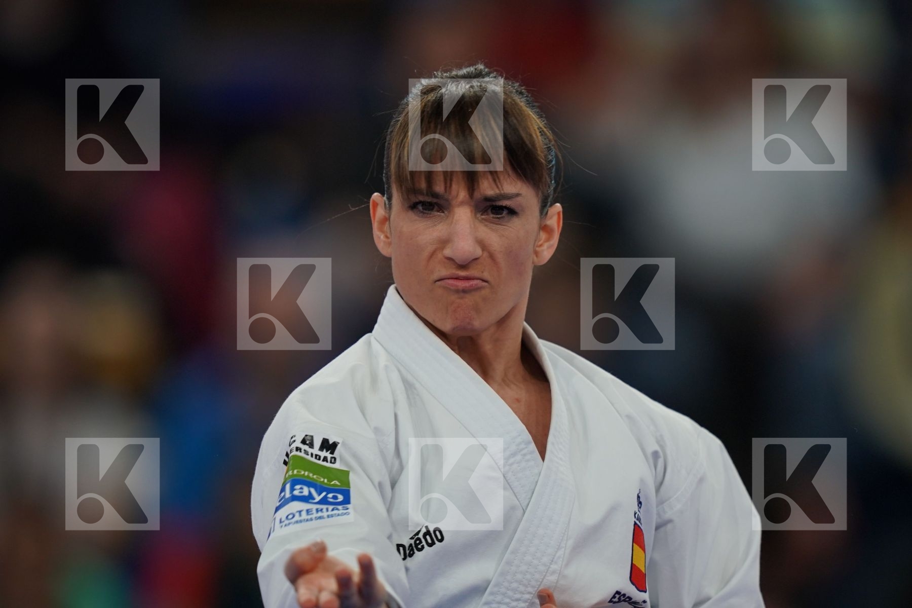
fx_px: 15199
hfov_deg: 3.4
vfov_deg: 2.3
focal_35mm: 600
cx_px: 456
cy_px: 304
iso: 500
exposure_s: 1/320
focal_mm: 400
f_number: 2.8
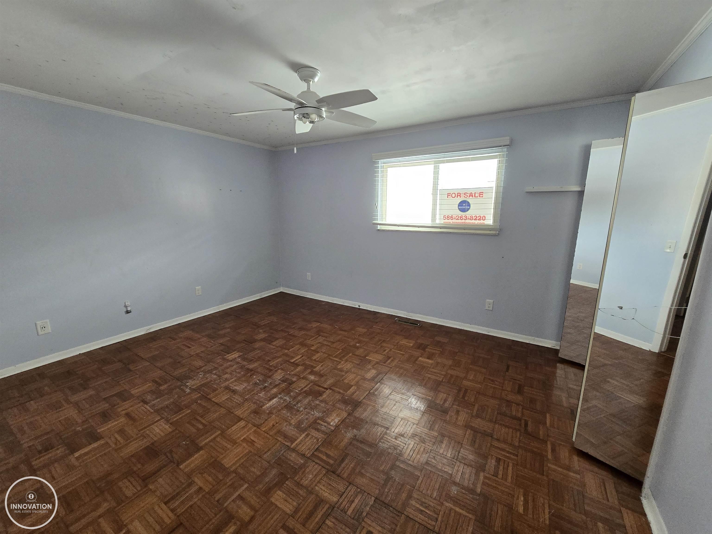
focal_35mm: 13
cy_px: 267
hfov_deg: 106.2
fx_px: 267
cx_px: 356
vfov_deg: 89.9
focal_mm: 2.2
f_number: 2.2
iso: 200
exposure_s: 1/60
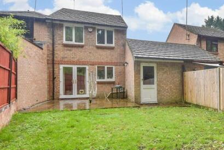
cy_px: 82
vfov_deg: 53.1
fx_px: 149
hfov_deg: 69.9
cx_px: 162
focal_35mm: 24
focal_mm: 10
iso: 160
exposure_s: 1/40
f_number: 8
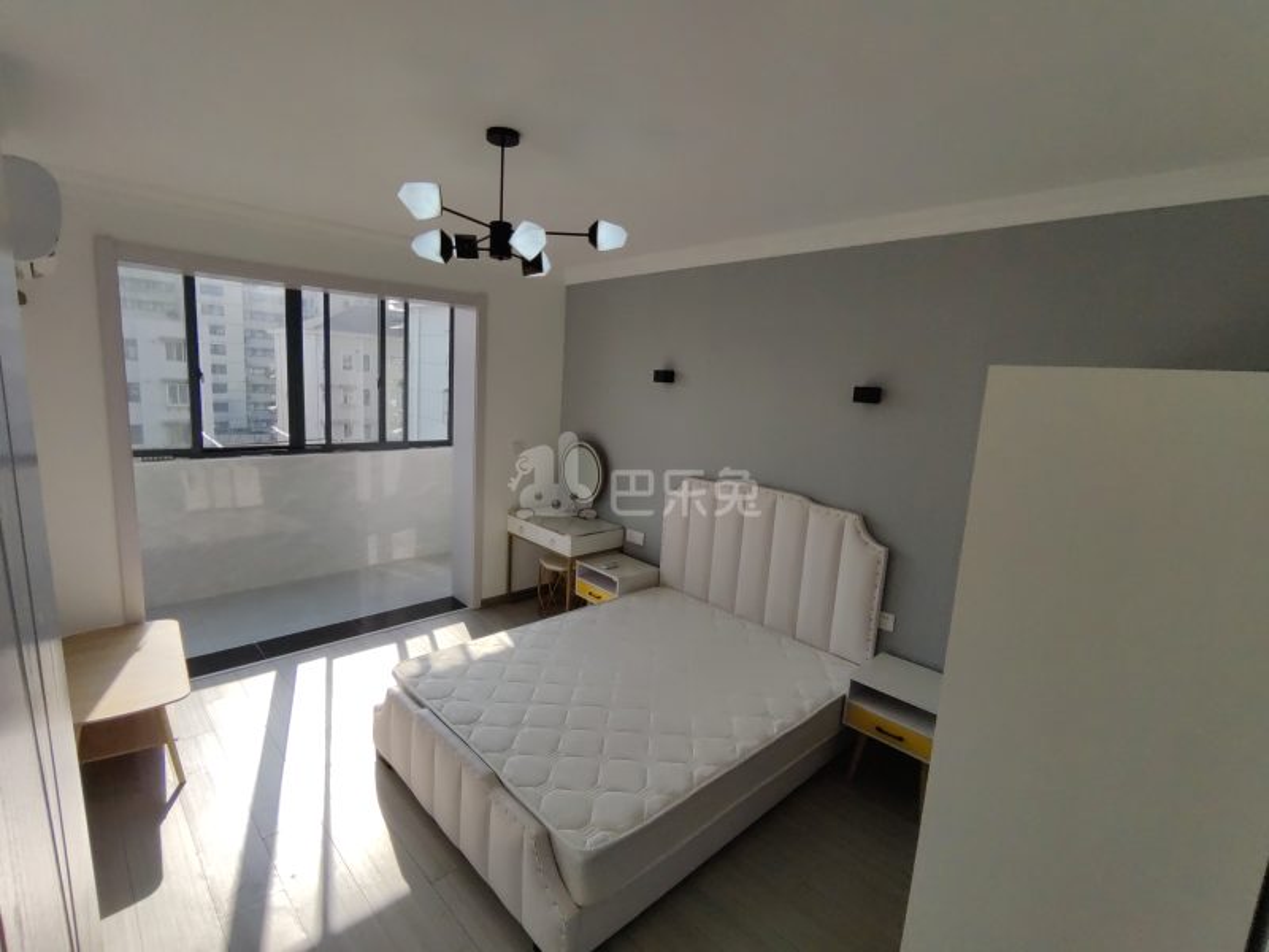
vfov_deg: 78.1
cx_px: 634
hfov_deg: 94.5
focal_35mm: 16
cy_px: 476
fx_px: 587
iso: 50
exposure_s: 1/1174
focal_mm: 1.68
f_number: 2.2
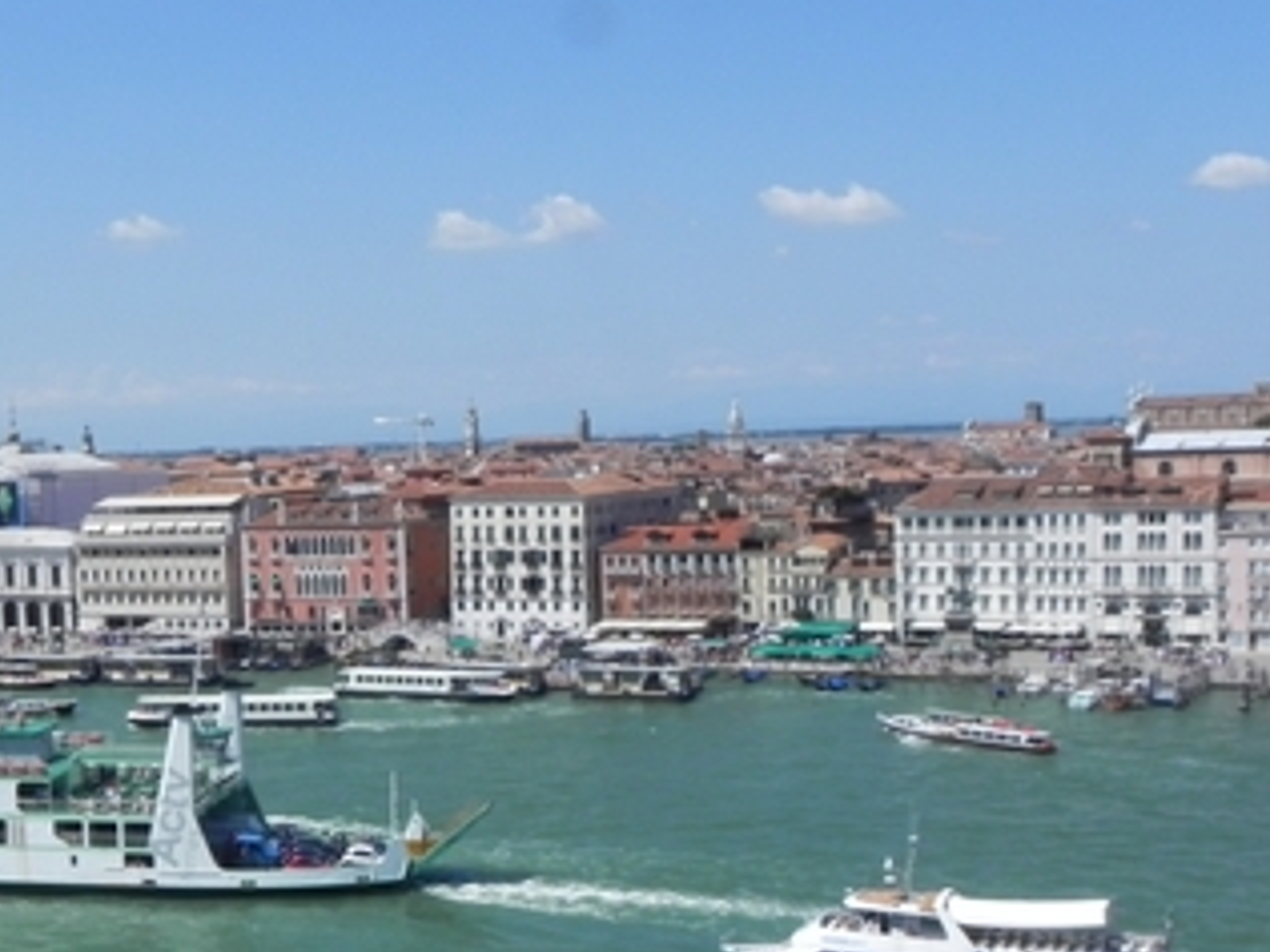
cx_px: 334
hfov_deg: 34.3
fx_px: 2018
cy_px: 675
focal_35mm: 55
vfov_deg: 26.3
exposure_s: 1/434
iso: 160
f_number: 8
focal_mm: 5.2
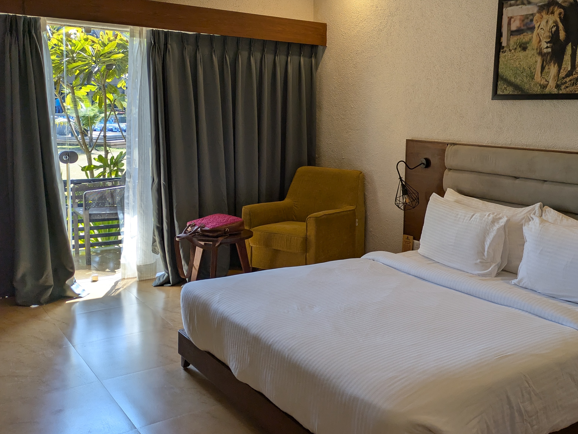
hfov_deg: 49.1
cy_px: 178
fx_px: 618
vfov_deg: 38.6
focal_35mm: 37
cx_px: 395
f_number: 1.89
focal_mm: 5.43
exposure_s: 1/296
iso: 44
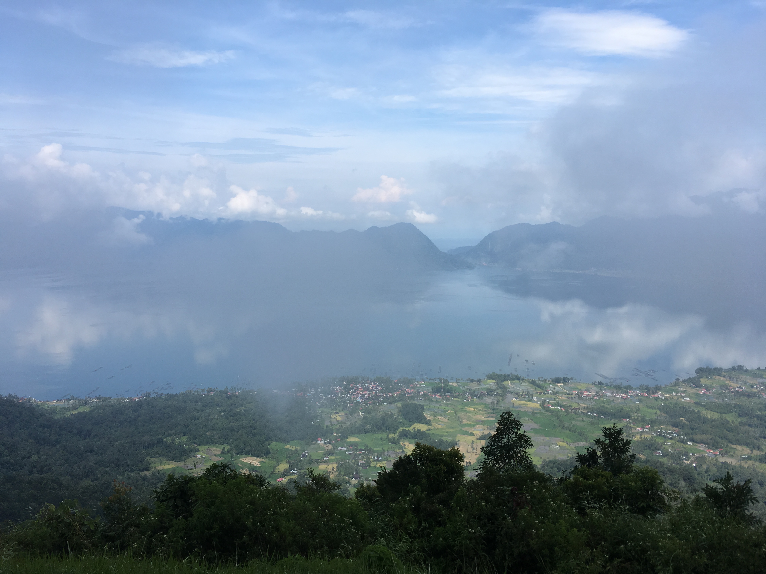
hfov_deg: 61.7
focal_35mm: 29
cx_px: 383
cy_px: 287
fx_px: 642
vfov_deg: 48.2
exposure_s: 1/1508
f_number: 2.2
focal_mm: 4.15
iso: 25
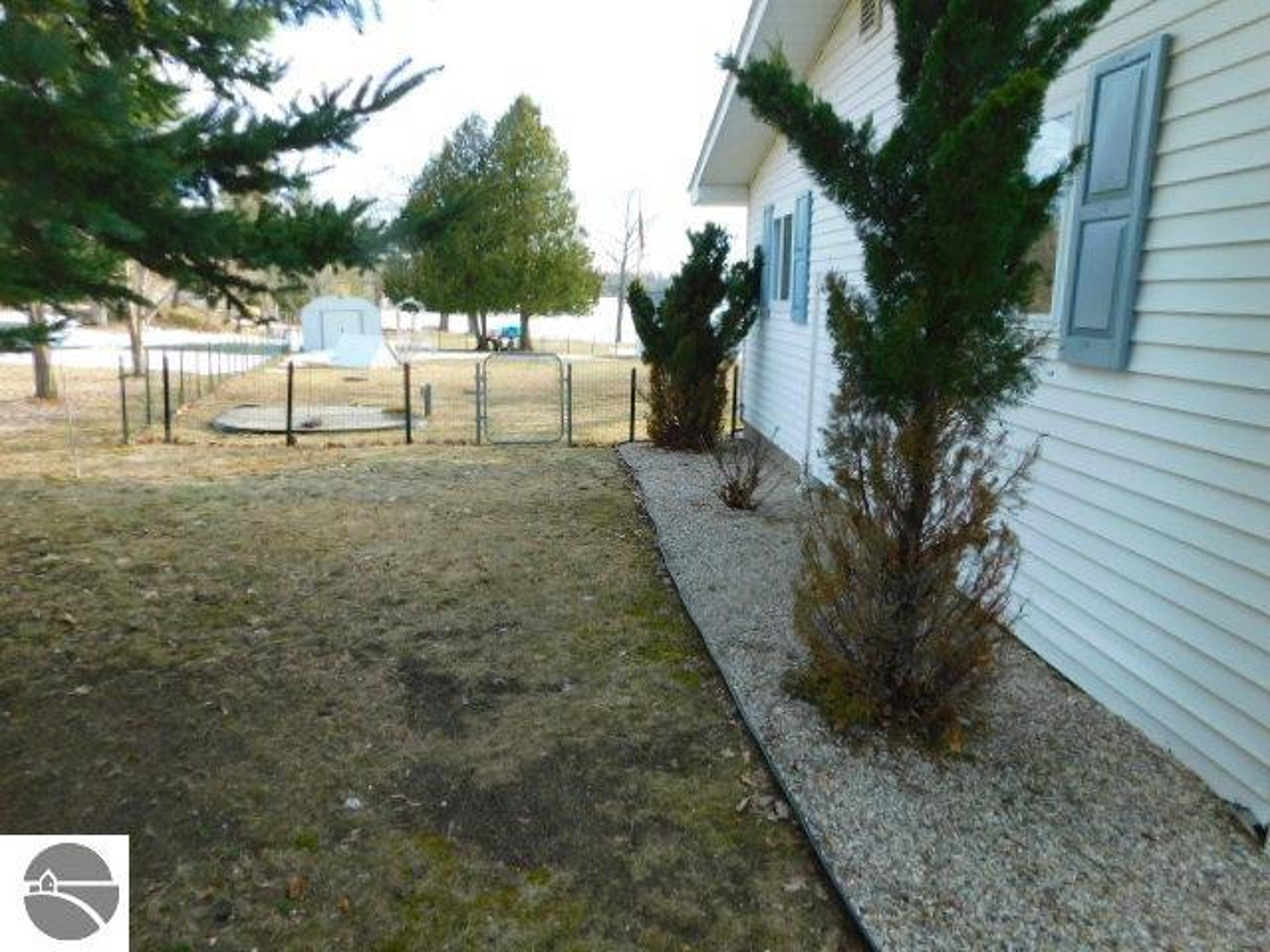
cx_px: 635
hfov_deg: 73.9
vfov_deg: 58.9
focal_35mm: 23
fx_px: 844
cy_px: 476
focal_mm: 4
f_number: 3
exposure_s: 1/320
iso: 125
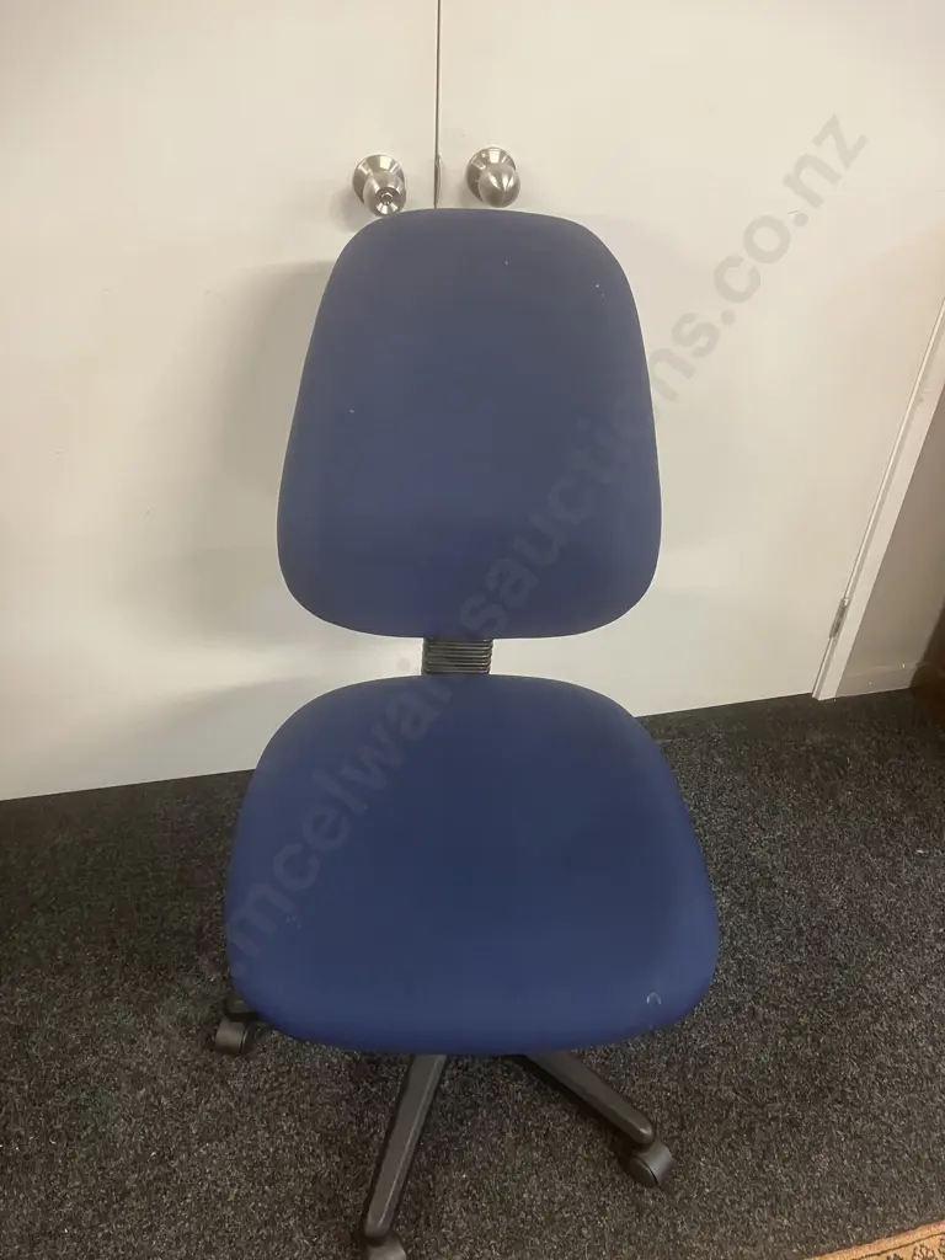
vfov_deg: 63.4
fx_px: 1019
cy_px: 630
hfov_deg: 49.7
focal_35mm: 28
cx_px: 472
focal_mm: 3.99
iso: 250
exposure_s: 1/50
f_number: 1.8
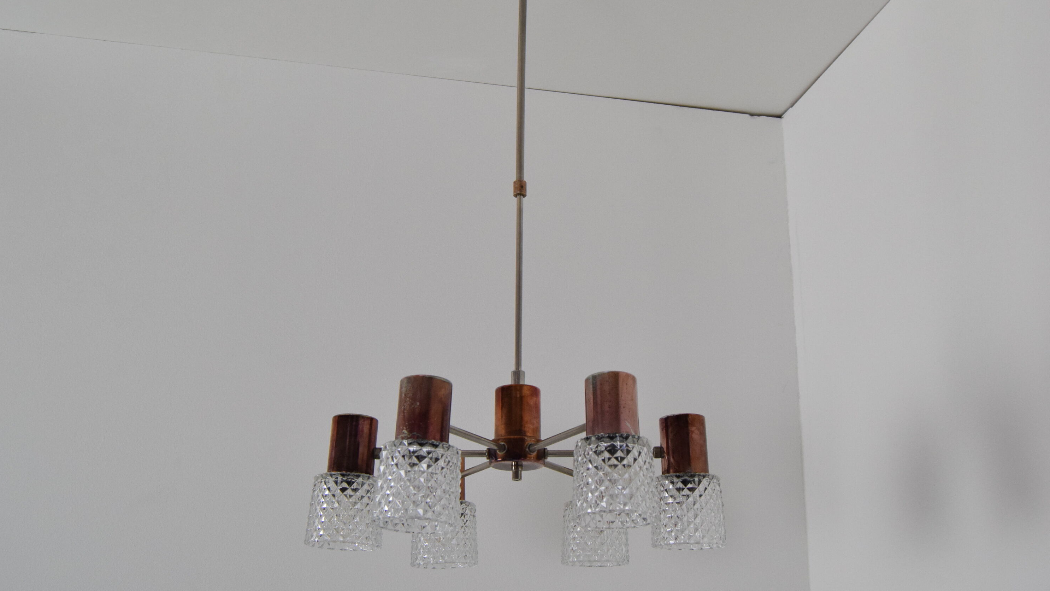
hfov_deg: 52.8
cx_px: 527
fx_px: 1058
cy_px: 268
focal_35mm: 38
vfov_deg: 31.2
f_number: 7.1
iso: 1600
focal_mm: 24
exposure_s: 1/200
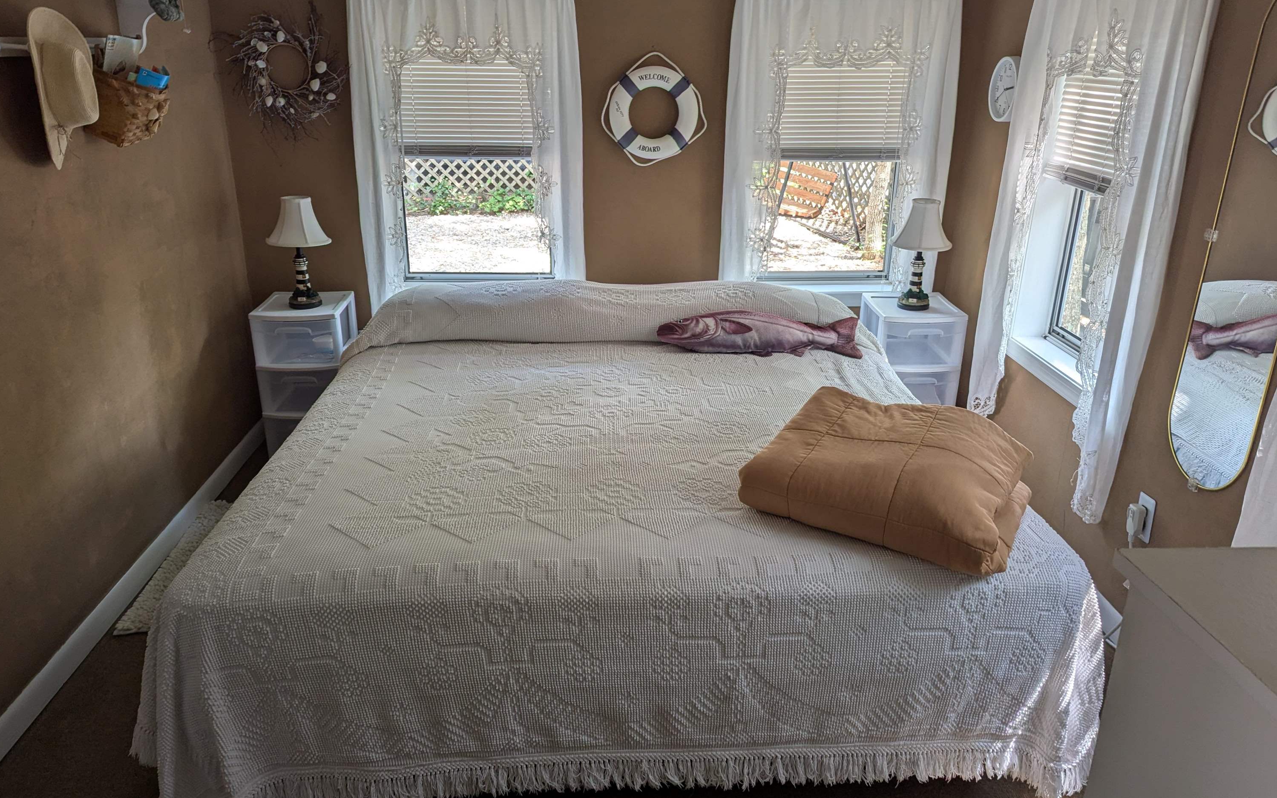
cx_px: 628
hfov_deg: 70.4
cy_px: 387
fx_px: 905
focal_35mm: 26
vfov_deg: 47.6
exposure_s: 1/75.5
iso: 51
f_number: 1.85
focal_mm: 6.81
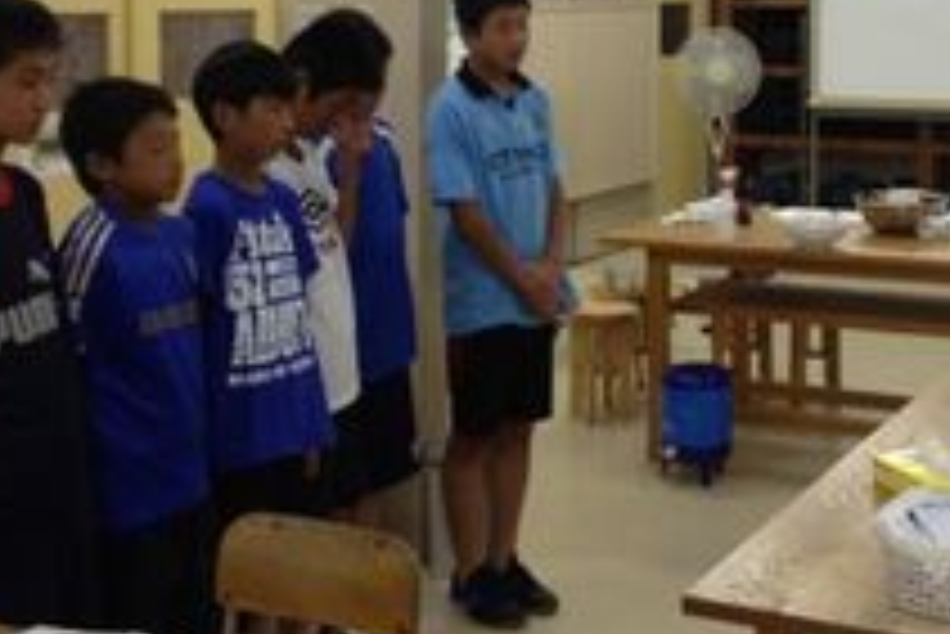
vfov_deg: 20.7
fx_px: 1716
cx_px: 626
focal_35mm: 65
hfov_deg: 30.7
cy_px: 103
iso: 50
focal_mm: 4.13
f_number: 2.4
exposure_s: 1/20
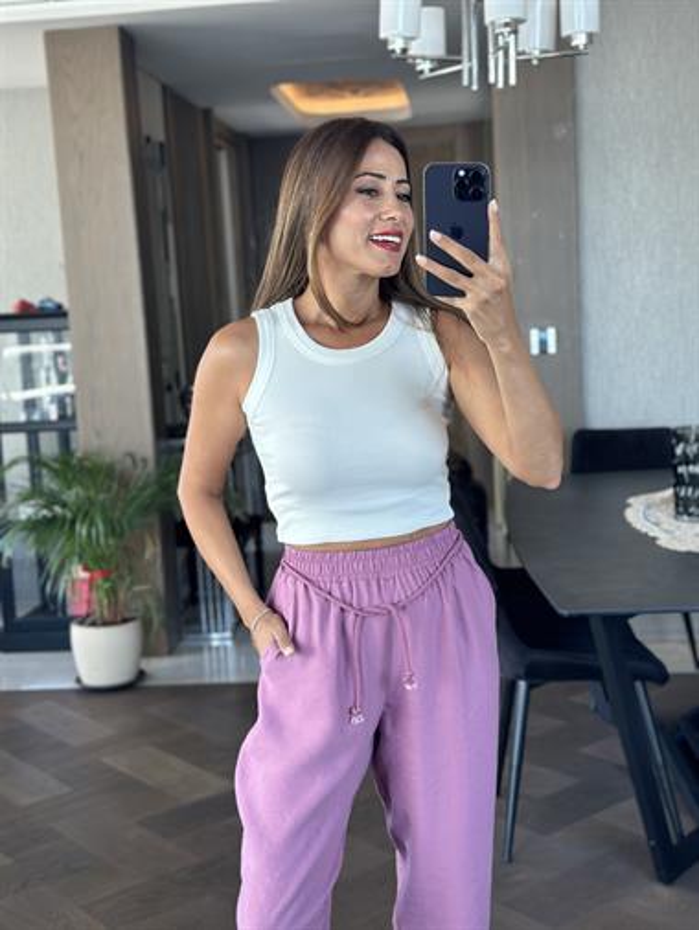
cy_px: 465
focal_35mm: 48
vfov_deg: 39.6
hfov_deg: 30.3
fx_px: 1291
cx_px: 350
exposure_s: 1/110
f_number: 1.78
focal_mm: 6.86
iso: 125
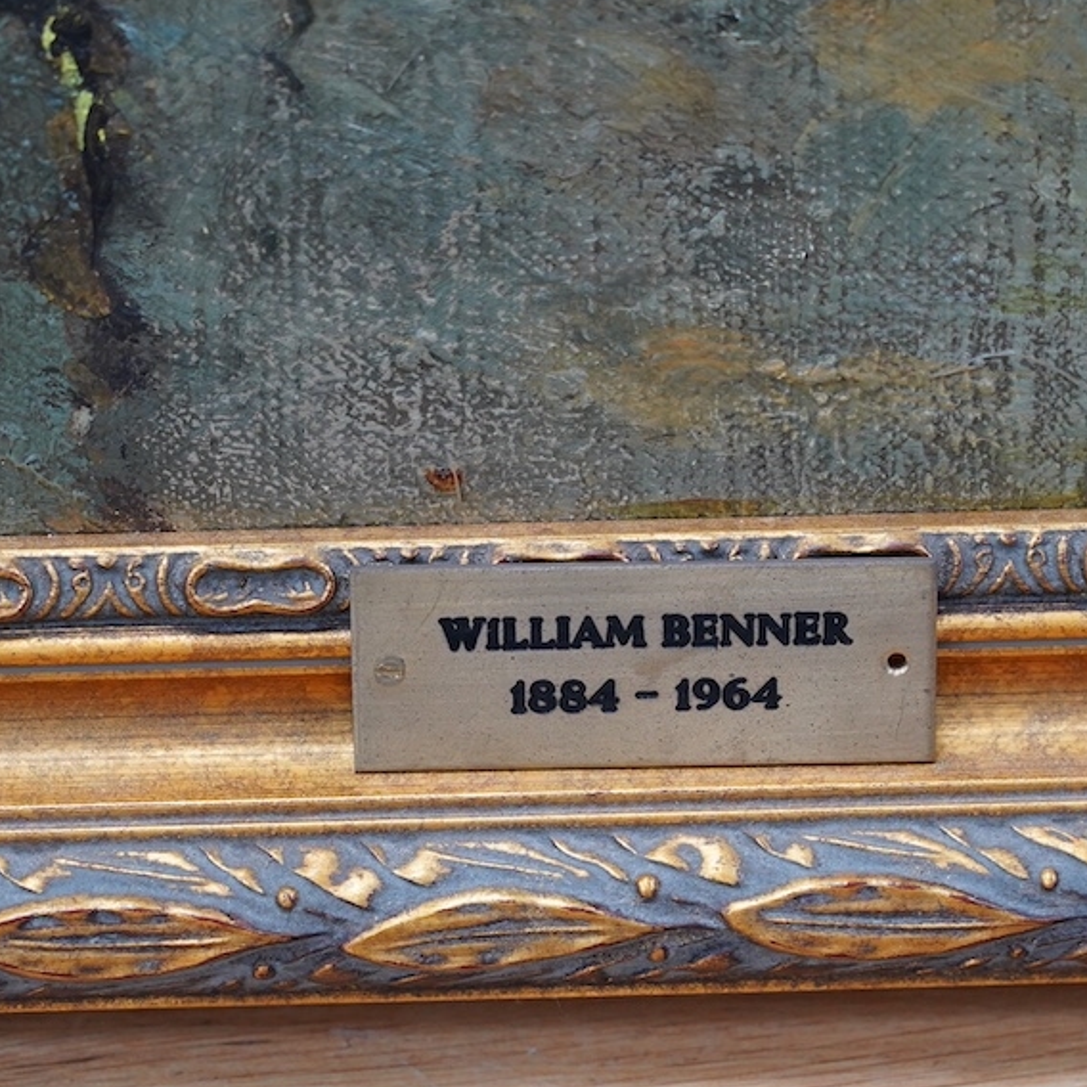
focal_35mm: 216
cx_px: 543
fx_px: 7674
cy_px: 704
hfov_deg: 8.1
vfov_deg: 8.1
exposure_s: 1/160
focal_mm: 105
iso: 2000
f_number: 4
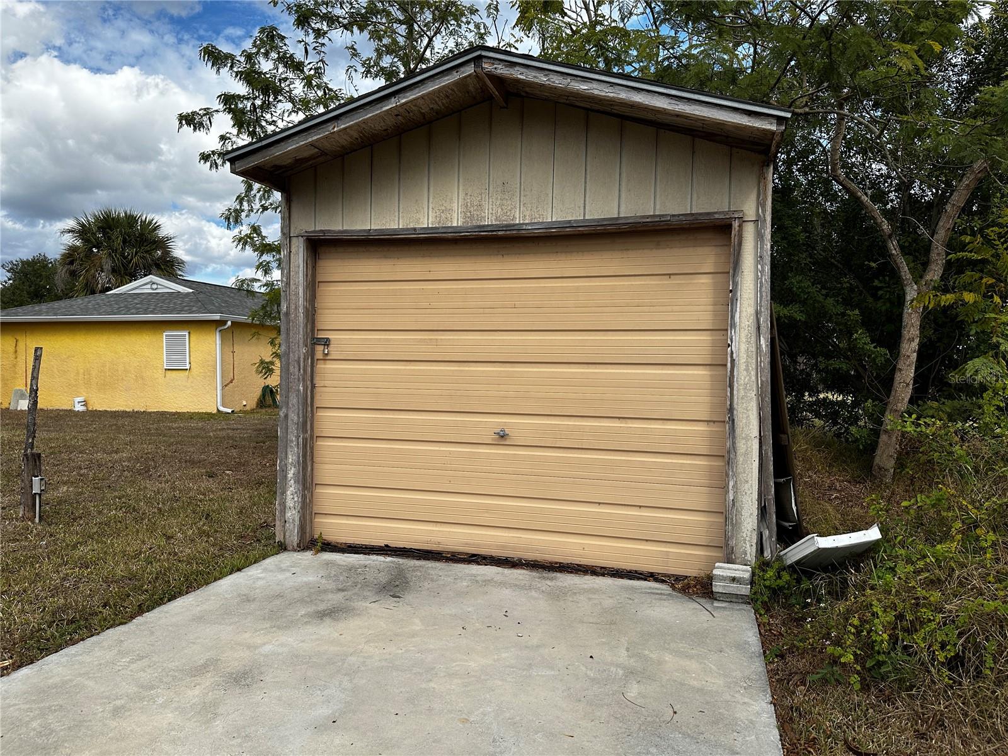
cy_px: 378
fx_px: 699
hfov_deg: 71.6
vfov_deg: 56.8
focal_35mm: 24
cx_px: 504
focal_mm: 6.86
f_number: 1.78
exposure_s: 1/3472
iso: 80
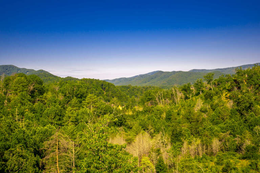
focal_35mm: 33
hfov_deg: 57.2
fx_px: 238
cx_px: 130
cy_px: 86
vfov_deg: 40.0
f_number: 10
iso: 100
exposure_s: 1/200
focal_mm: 33
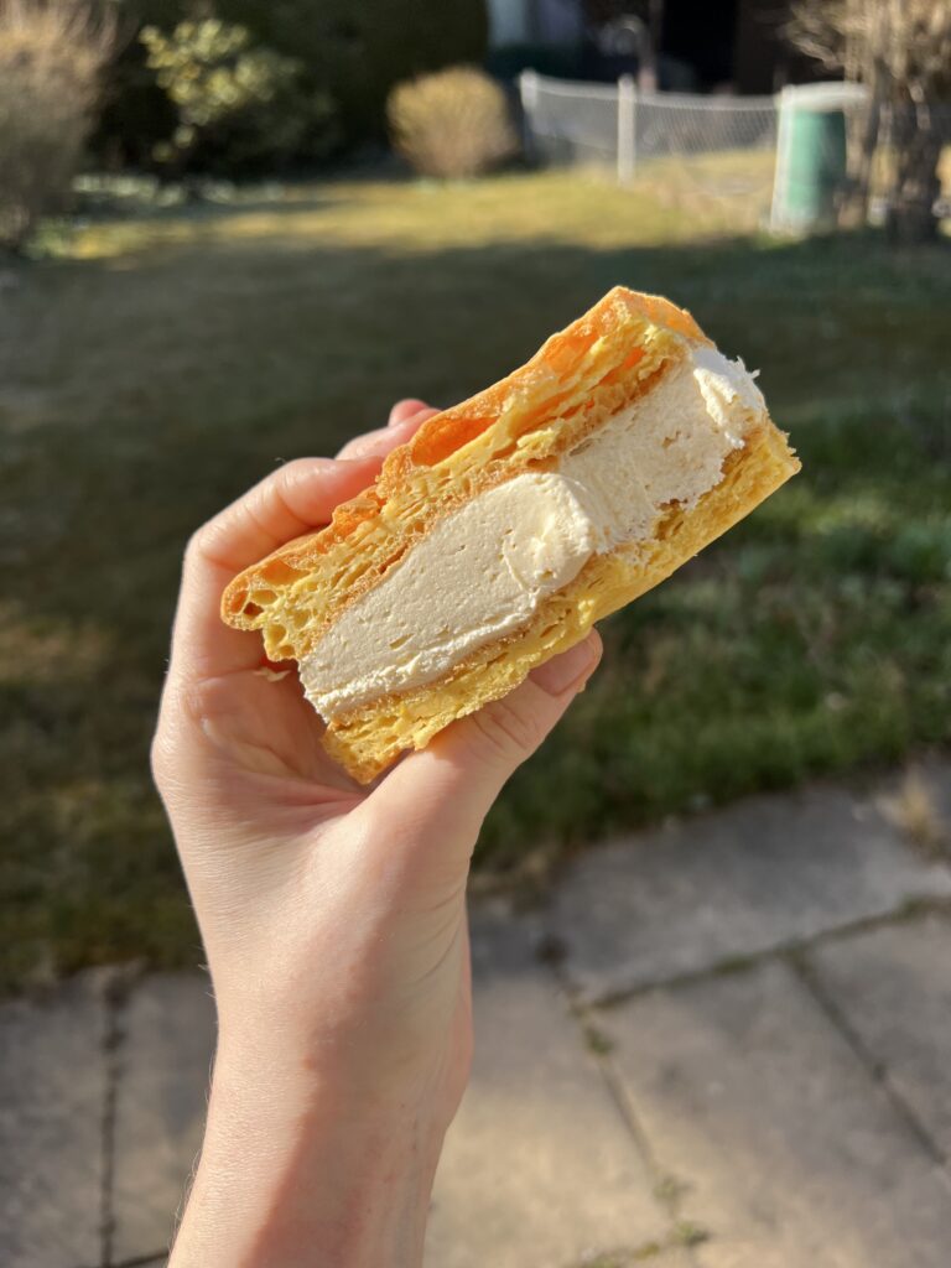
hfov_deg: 53.1
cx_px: 476
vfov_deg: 67.3
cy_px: 634
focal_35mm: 26
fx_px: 952
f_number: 1.5
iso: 50
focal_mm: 5.7
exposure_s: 1/2208
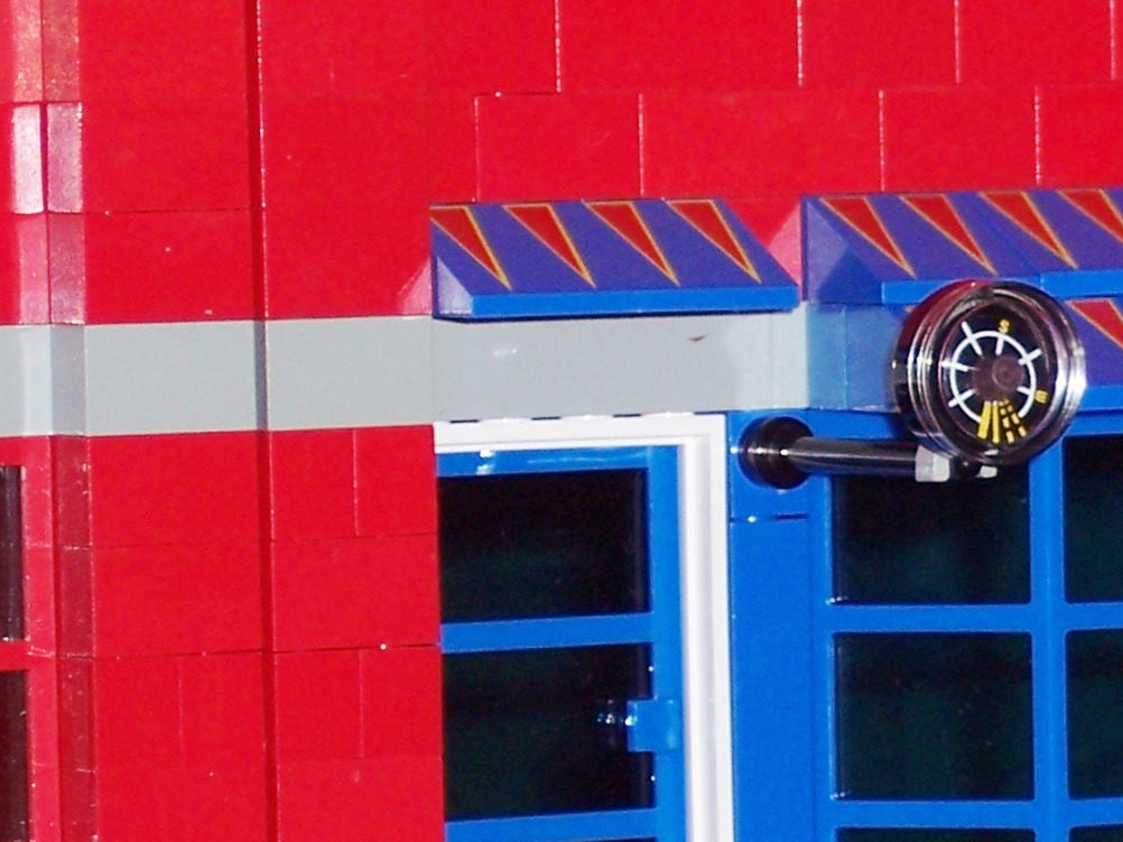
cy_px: 542
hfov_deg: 6.0
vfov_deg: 4.5
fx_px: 10638
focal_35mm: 328
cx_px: 1305
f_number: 4.8
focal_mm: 24
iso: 100
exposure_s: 1/125
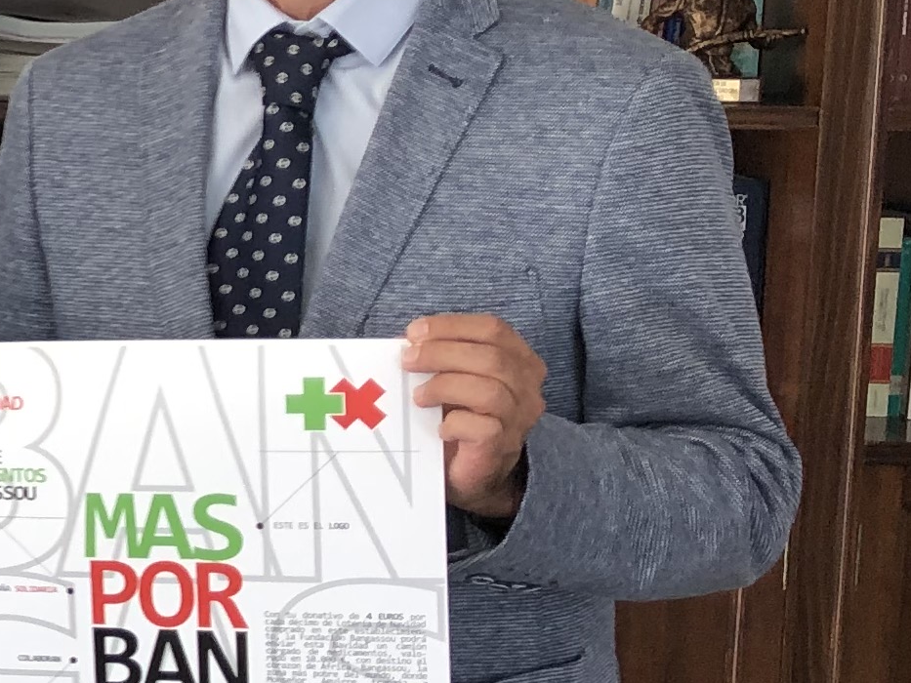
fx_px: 3185
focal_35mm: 121
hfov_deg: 13.6
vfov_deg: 12.2
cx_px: -968
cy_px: 296
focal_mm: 3.99
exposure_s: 1/100
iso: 40
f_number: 1.8
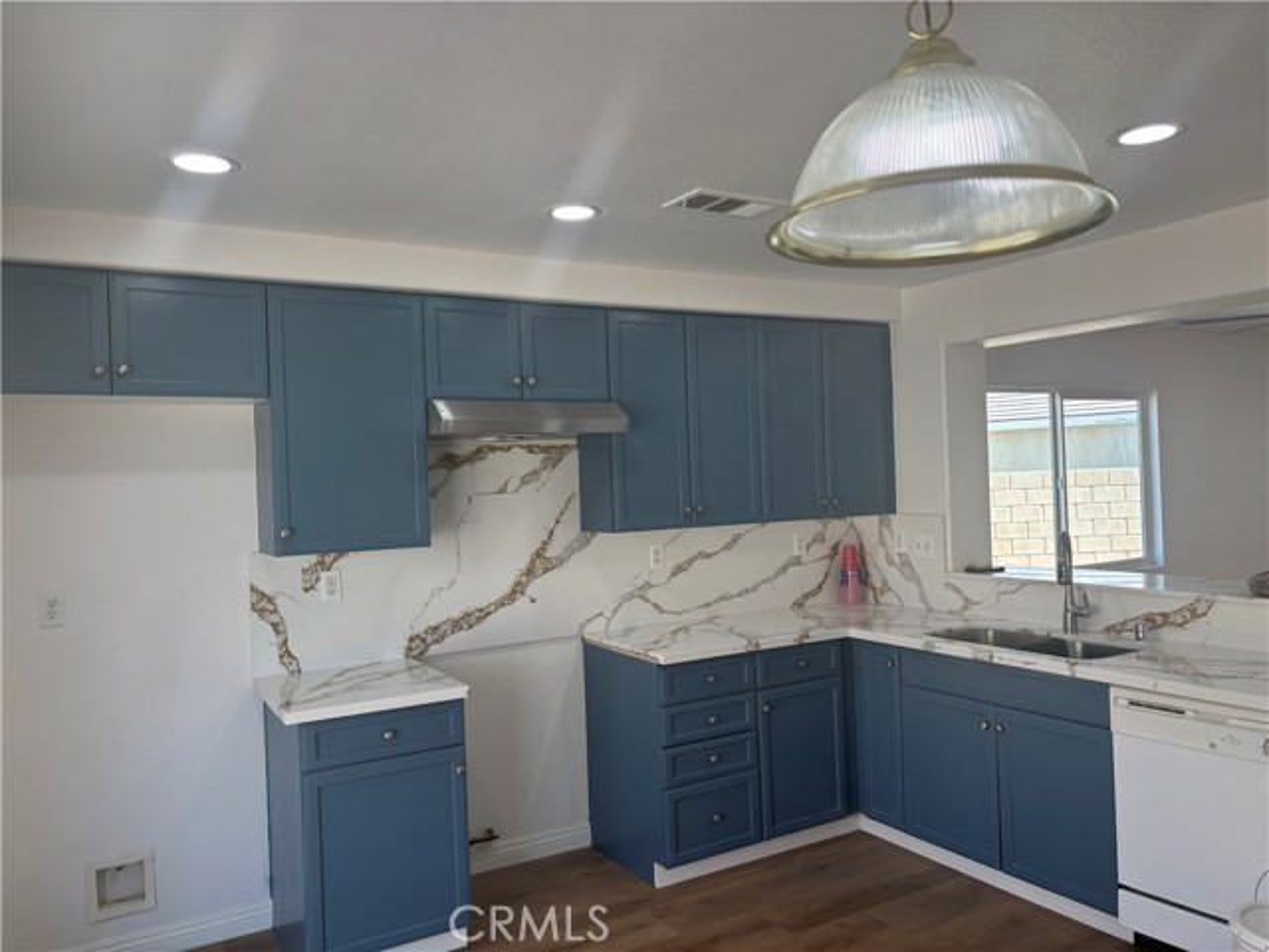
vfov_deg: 53.1
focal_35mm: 26
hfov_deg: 67.3
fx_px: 953
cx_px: 634
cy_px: 476
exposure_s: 1/174
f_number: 1.6
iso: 50
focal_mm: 5.96
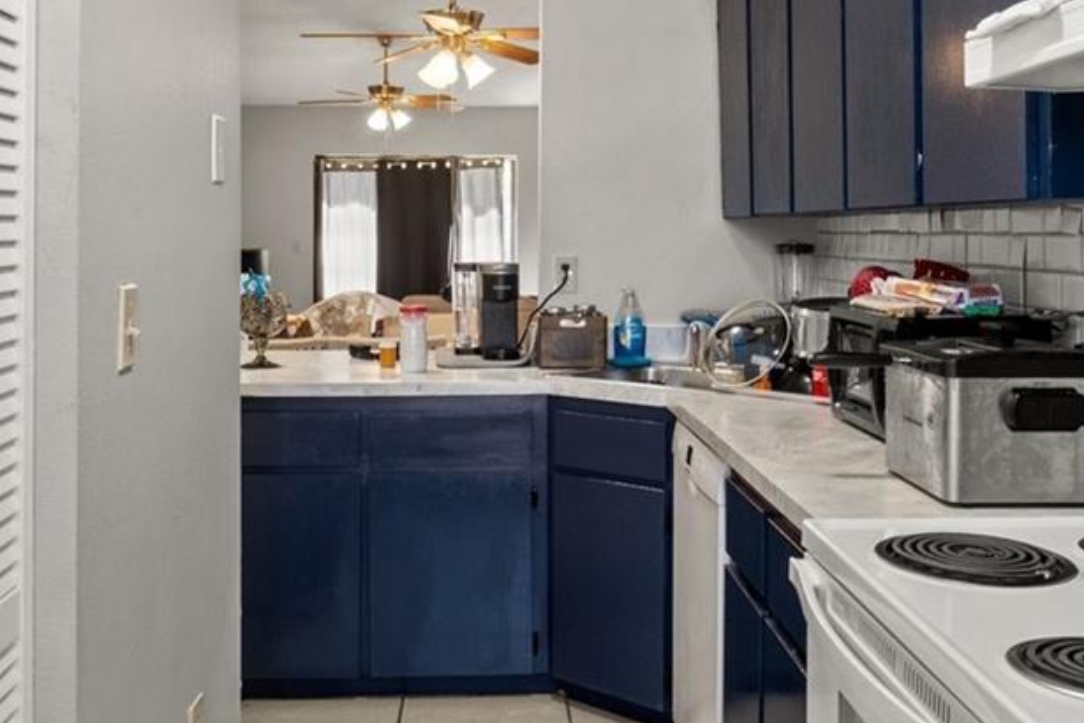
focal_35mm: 39
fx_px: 1174
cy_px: 259
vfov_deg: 34.0
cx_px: 522
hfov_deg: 49.5
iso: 400
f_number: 7.1
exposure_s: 1/5
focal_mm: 10
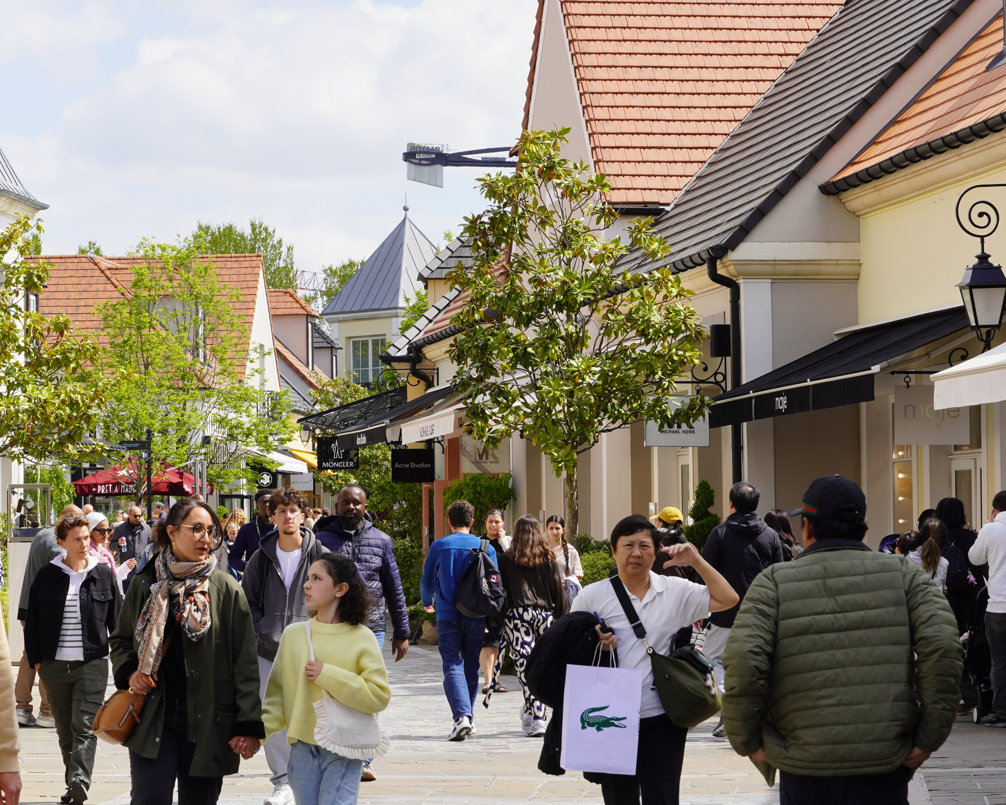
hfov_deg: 14.8
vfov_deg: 11.9
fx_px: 3863
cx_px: 366
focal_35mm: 130
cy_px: 334
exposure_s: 1/160
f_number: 9
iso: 100
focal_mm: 59
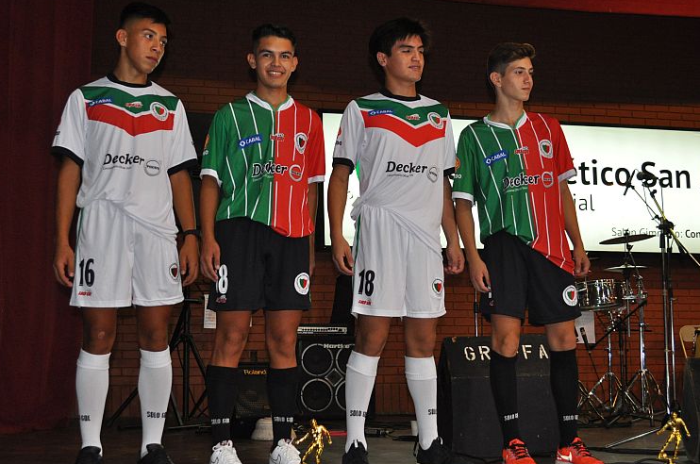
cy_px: 240
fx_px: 1068
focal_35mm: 55
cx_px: 347
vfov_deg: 24.5
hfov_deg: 36.3
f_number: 5
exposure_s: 1/60
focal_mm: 34
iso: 800
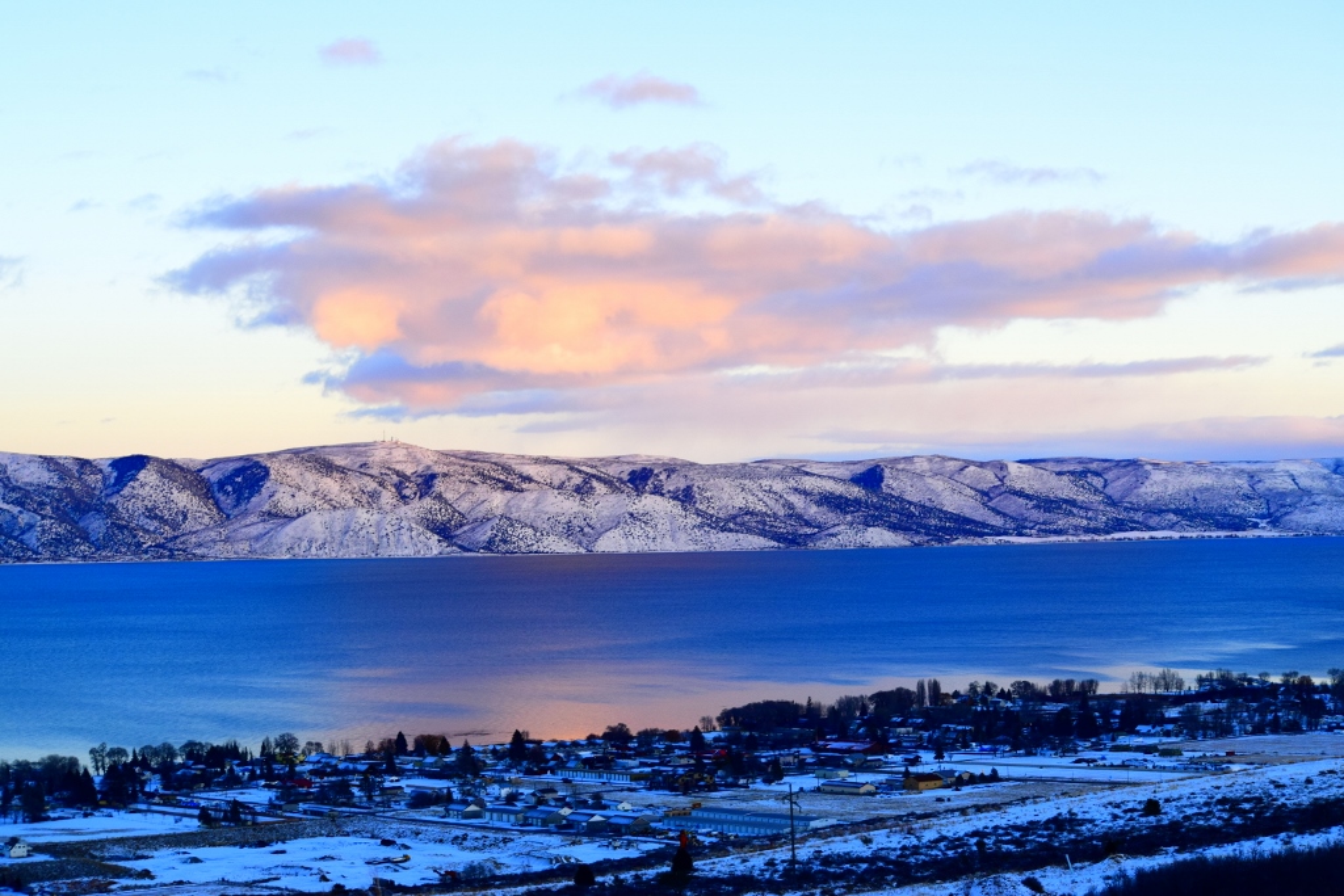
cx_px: 672
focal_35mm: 82
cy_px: 448
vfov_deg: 16.6
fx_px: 3080
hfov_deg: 24.6
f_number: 6.3
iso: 400
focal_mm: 55
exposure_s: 1/160
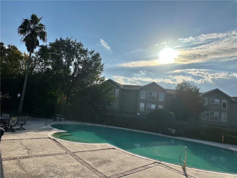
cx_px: 118
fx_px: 164
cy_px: 89
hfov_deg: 71.6
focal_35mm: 24
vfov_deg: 56.8
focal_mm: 6.86
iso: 80
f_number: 1.78
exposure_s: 1/15625
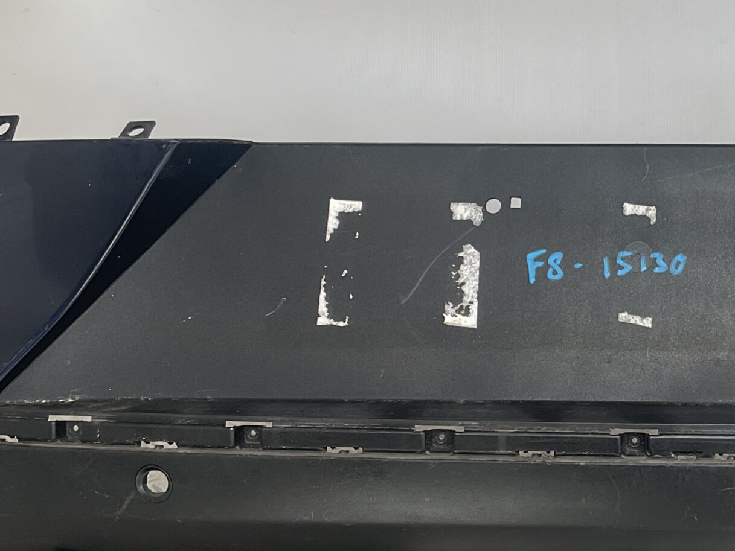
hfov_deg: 30.5
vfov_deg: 24.0
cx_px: 633
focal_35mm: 61
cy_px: 271
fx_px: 1295
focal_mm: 3
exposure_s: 1/180
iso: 16
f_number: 1.8
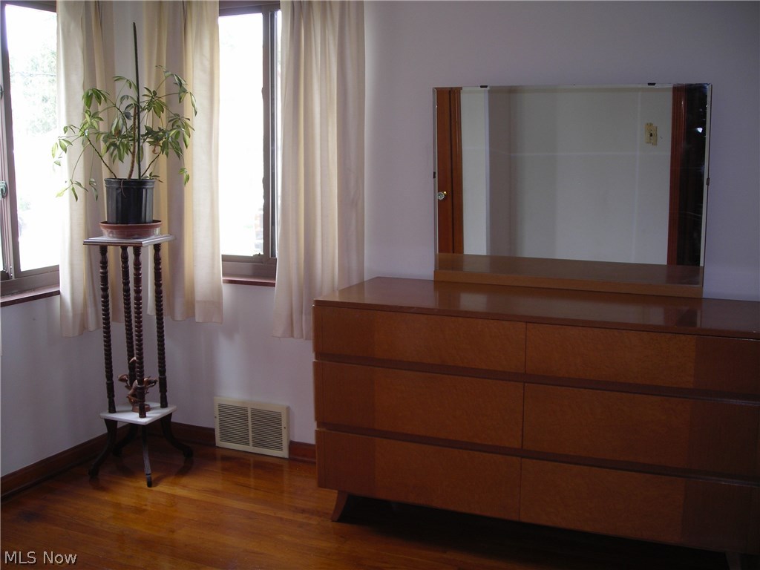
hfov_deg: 49.0
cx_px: 380
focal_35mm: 38
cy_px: 285
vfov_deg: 37.7
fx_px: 834
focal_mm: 6.3
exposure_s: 1/30
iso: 50
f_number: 3.2
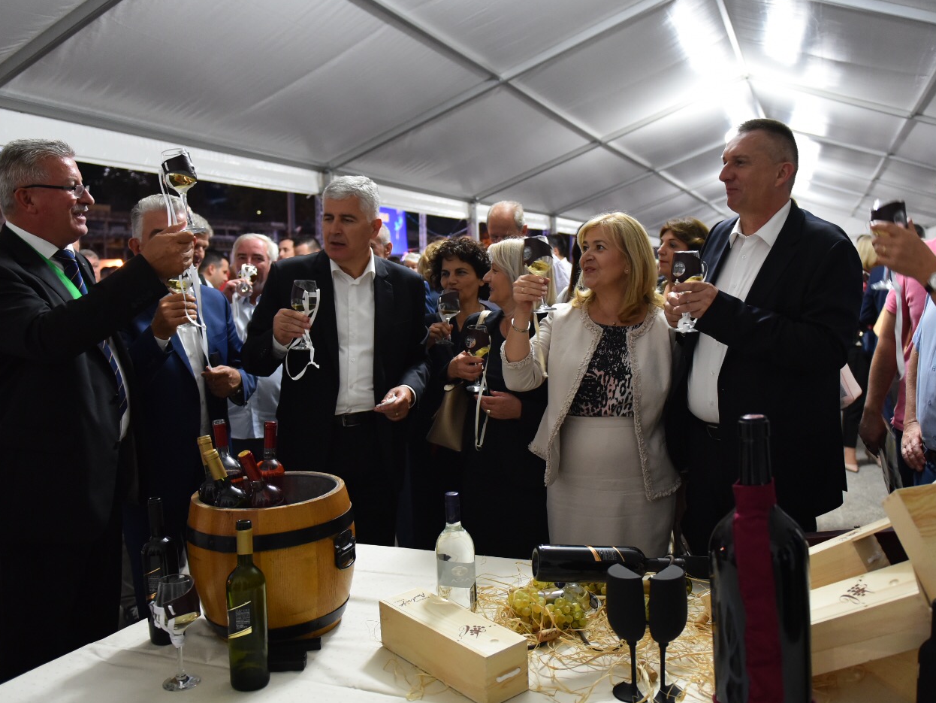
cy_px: 361
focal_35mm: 30
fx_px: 811
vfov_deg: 46.8
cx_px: 507
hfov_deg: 59.9
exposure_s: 1/60
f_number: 2.8
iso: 2500
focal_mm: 24
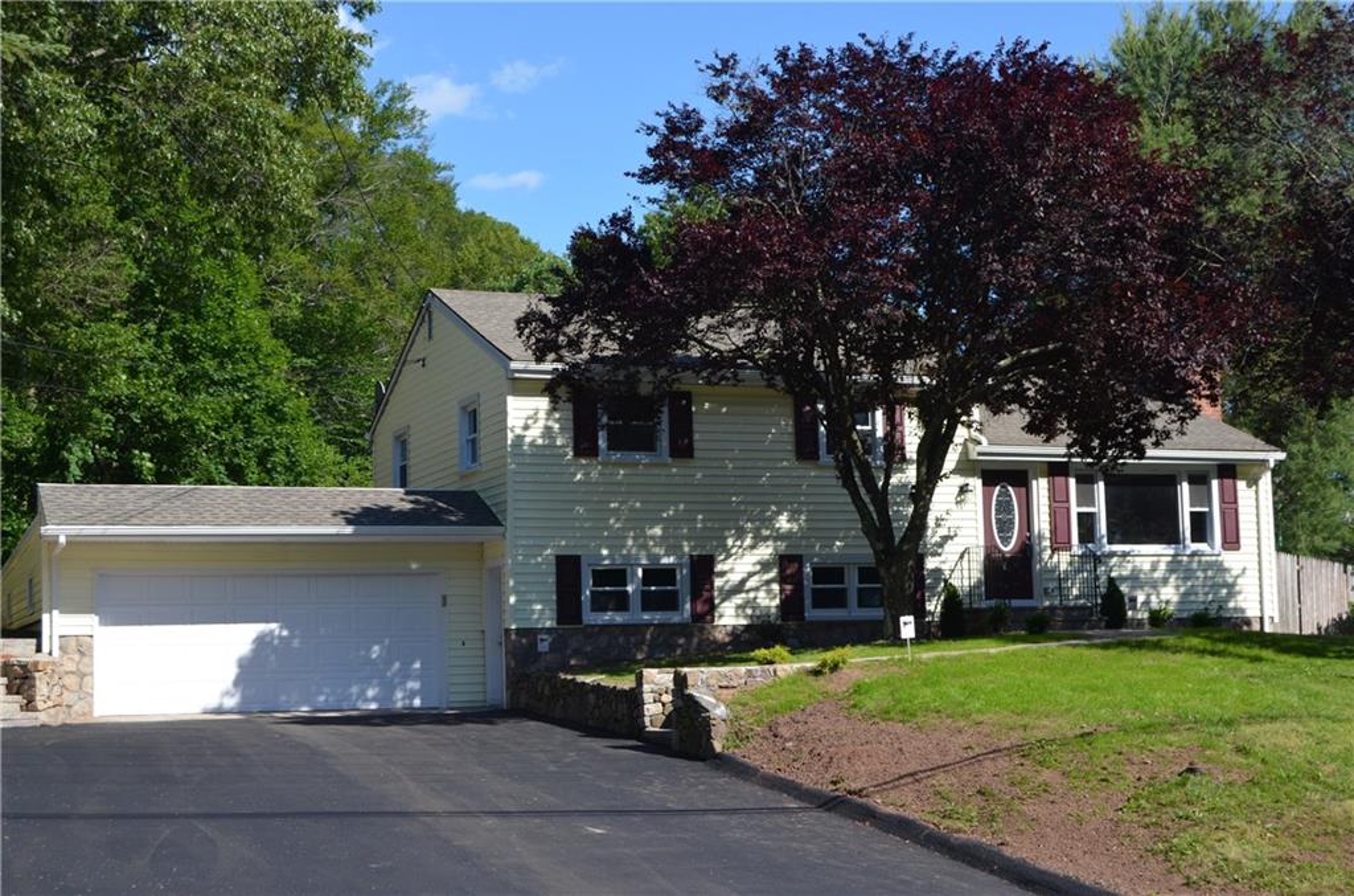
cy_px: 448
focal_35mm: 57
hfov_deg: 35.1
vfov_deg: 23.6
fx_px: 2138
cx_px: 677
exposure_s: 1/250
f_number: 8
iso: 140
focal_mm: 38
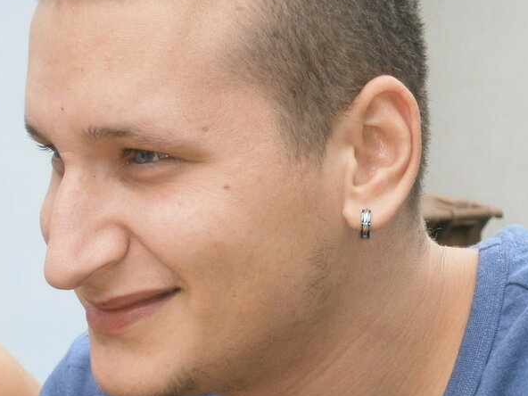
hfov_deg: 13.3
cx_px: 331
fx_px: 2257
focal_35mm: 148
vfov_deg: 10.0
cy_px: 259
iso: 200
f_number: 4.4
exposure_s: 1/250
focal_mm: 13
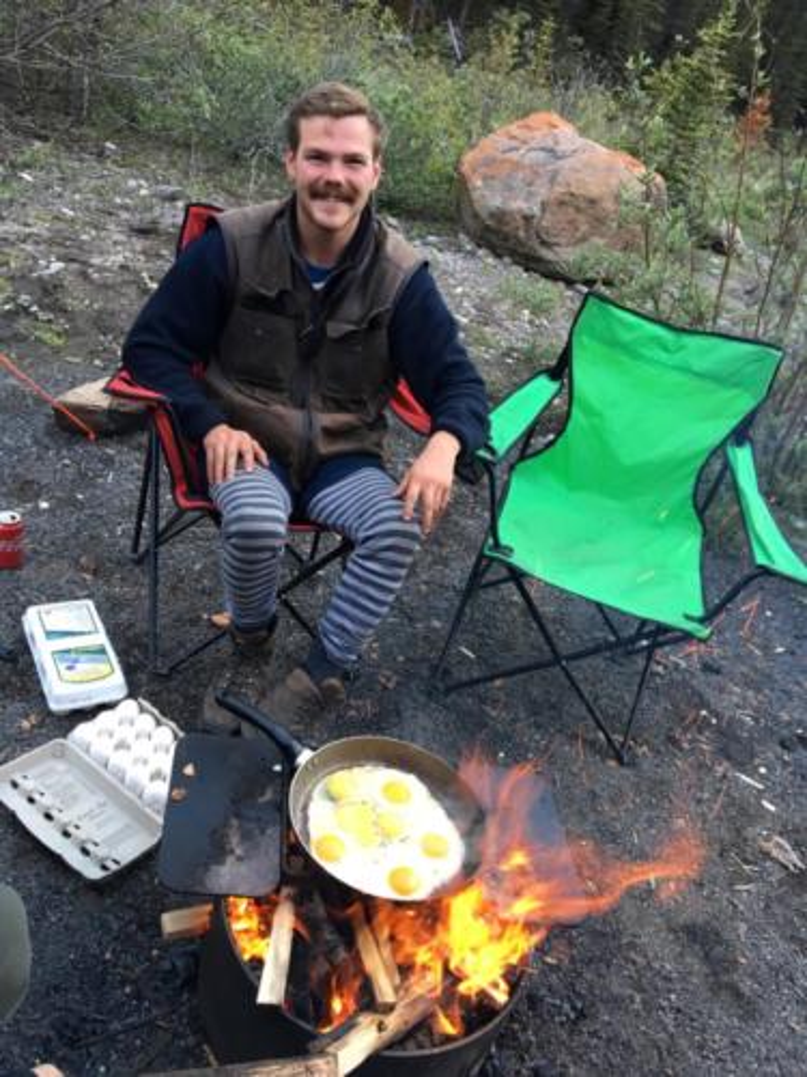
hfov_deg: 48.2
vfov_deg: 61.7
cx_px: 404
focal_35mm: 29
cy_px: 538
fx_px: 901
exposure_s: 1/30
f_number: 2.2
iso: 50
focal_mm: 4.15
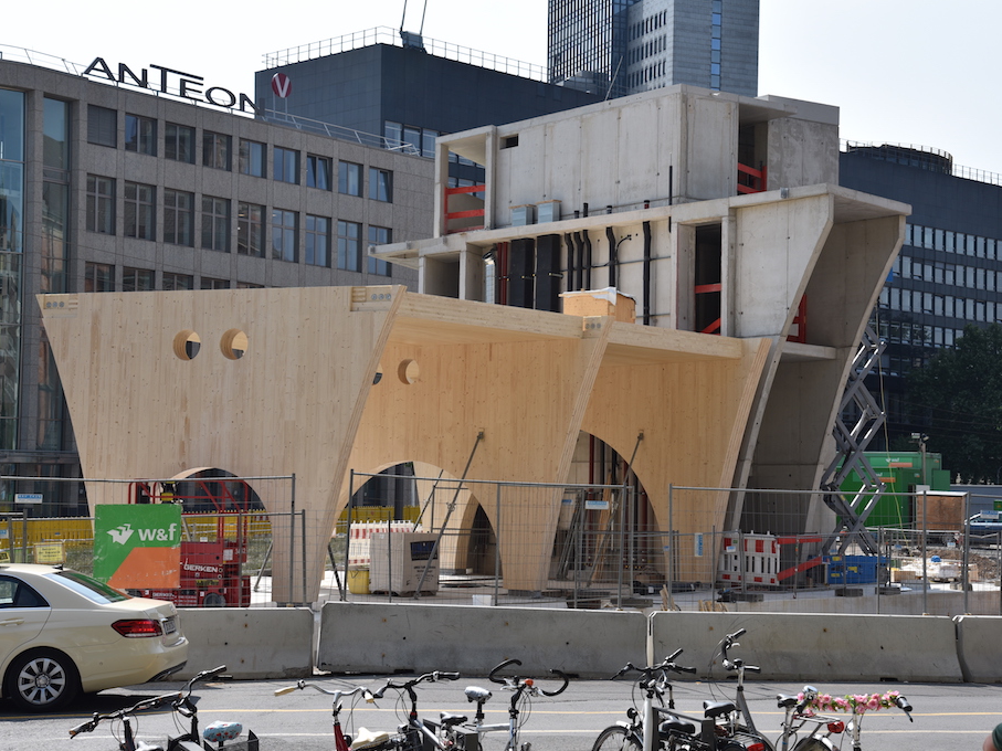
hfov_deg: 30.7
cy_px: 377
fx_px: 1823
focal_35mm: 63
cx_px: 526
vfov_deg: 23.3
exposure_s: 1/320
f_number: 9
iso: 200
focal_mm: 58
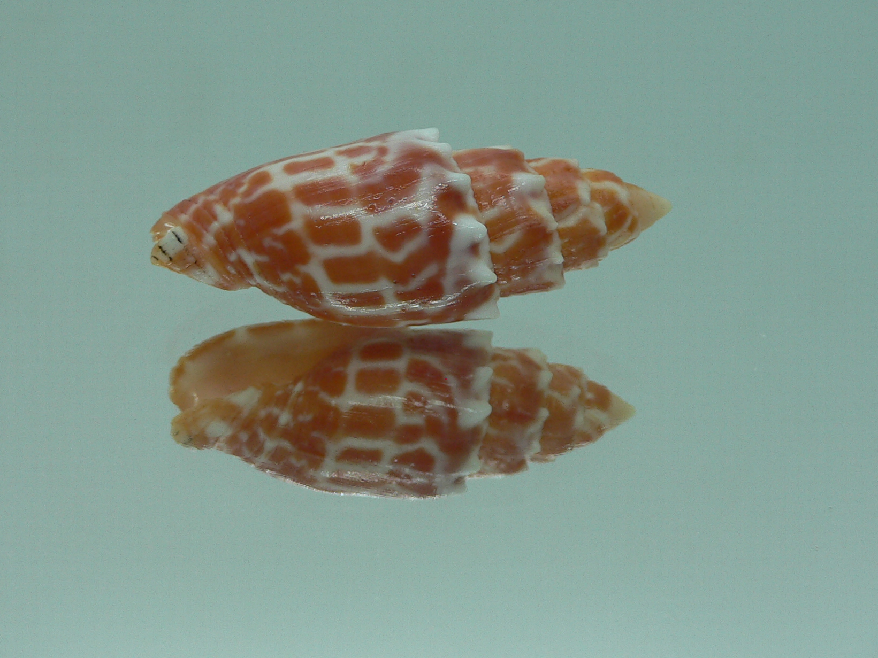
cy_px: 299
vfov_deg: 33.6
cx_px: 386
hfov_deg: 43.8
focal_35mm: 43
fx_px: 1091
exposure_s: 1/80
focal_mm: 4.6
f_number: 2.8
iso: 80
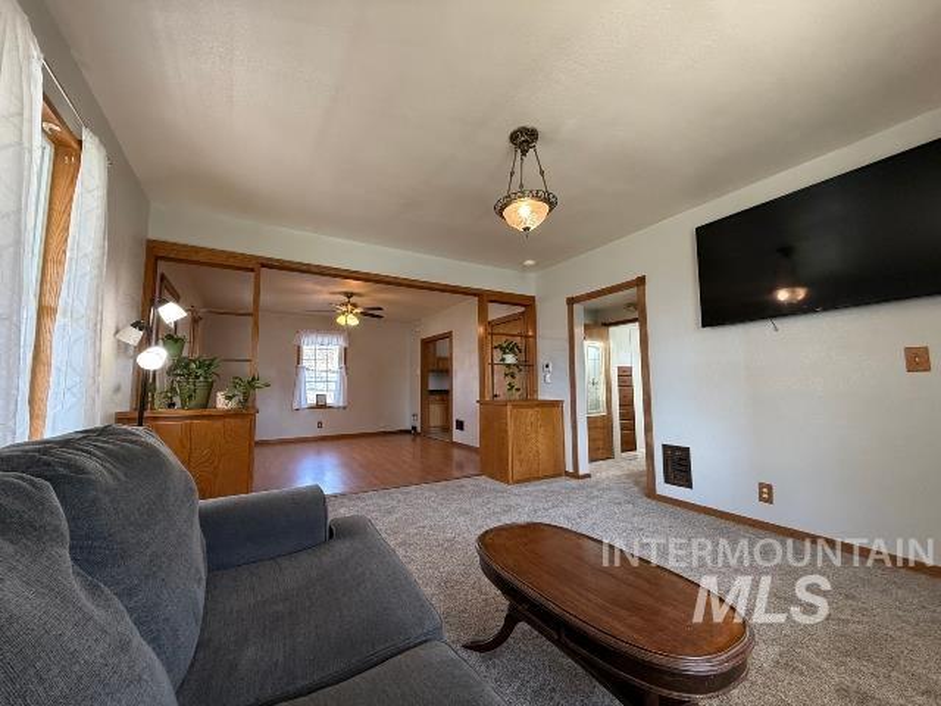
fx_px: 381
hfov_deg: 102.1
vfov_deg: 85.7
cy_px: 353
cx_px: 470
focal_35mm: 14
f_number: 2.2
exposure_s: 1/120
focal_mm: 2.22
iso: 320
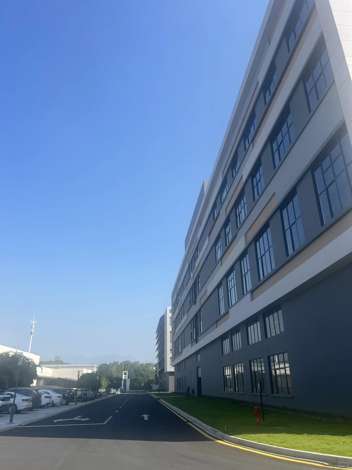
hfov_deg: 53.1
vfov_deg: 67.3
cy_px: 235
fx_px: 353
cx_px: 176
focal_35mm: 26
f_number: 1.5
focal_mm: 5.7
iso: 50
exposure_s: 1/2994
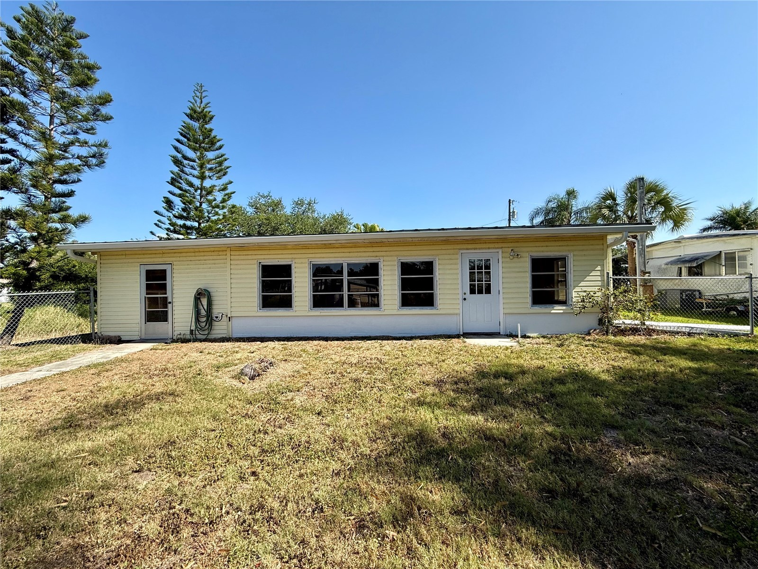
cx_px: 379
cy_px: 284
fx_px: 307
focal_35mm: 14
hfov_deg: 102.1
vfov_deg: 85.7
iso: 50
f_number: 2.2
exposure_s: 1/1312
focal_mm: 2.22
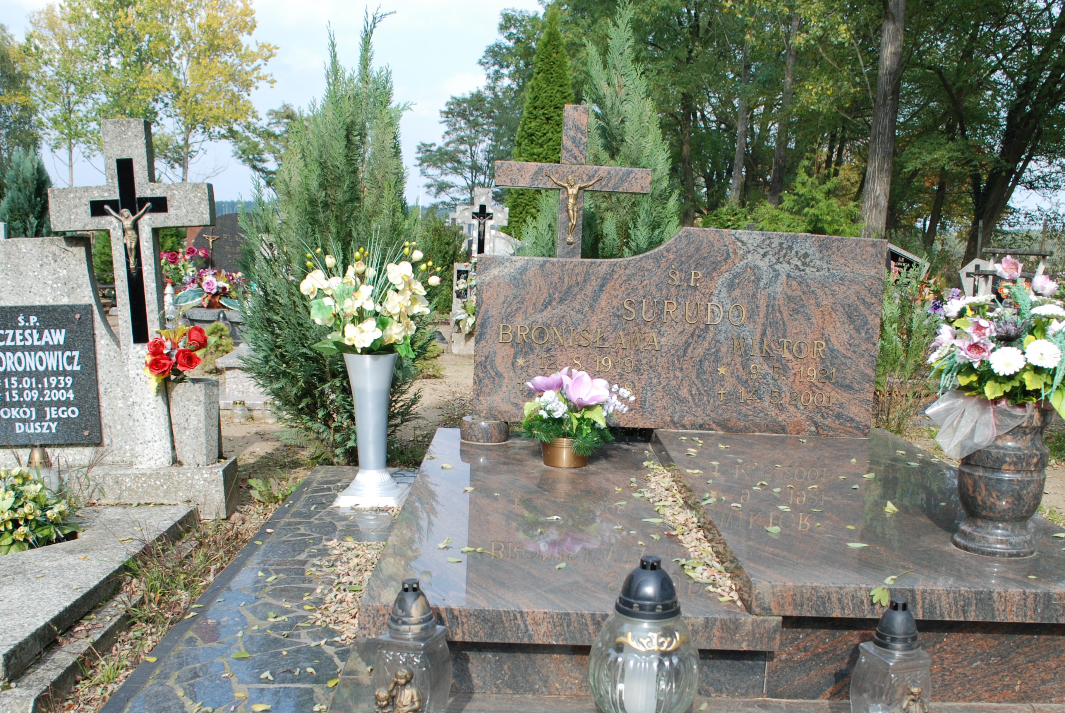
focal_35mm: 38
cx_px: 573
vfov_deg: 34.9
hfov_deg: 50.6
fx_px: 1126
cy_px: 463
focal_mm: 18
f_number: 6.3
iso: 100
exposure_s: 1/160
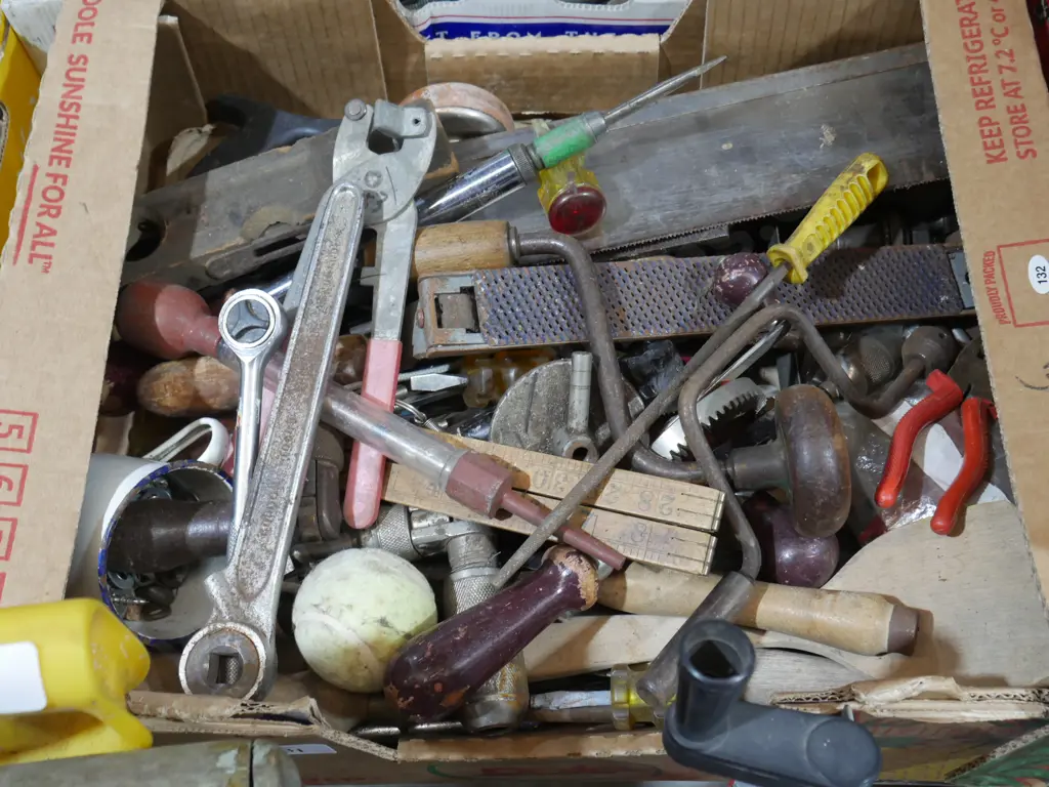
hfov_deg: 46.8
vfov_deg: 36.0
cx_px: 524
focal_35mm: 40
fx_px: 1212
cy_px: 394
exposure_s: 1/60
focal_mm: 20
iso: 1250
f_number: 5.6
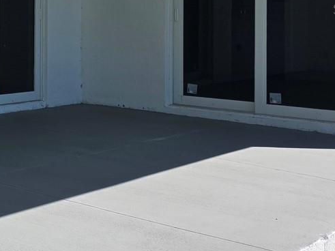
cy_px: 9
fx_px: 726
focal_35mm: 75
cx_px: -148
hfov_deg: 22.1
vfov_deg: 19.2
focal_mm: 6.25
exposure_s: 1/4539
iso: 80
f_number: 1.7
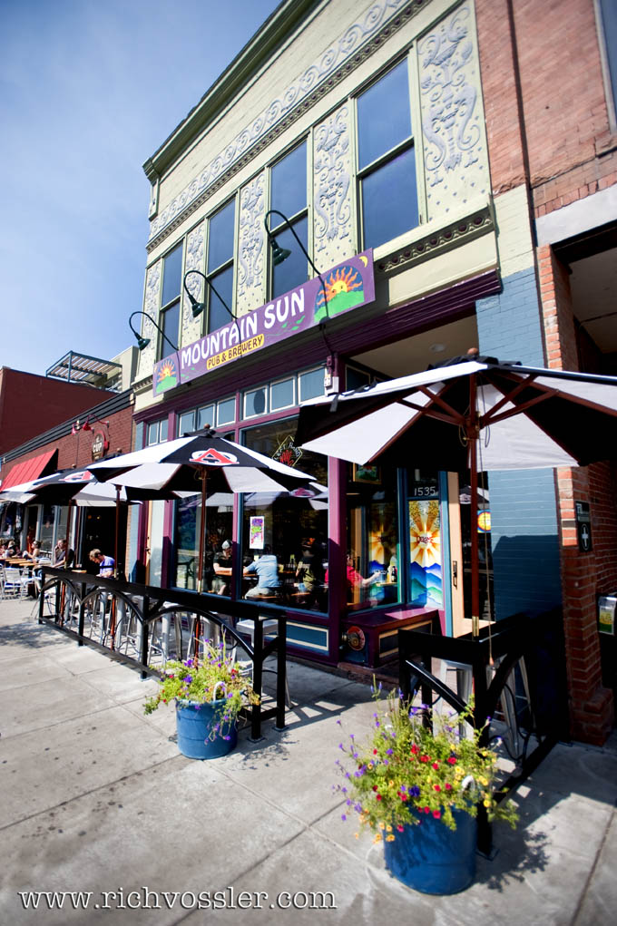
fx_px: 437
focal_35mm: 17
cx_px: 308
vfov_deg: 93.3
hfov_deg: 70.4
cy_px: 463
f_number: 2.8
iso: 200
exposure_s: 1/3200
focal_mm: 17
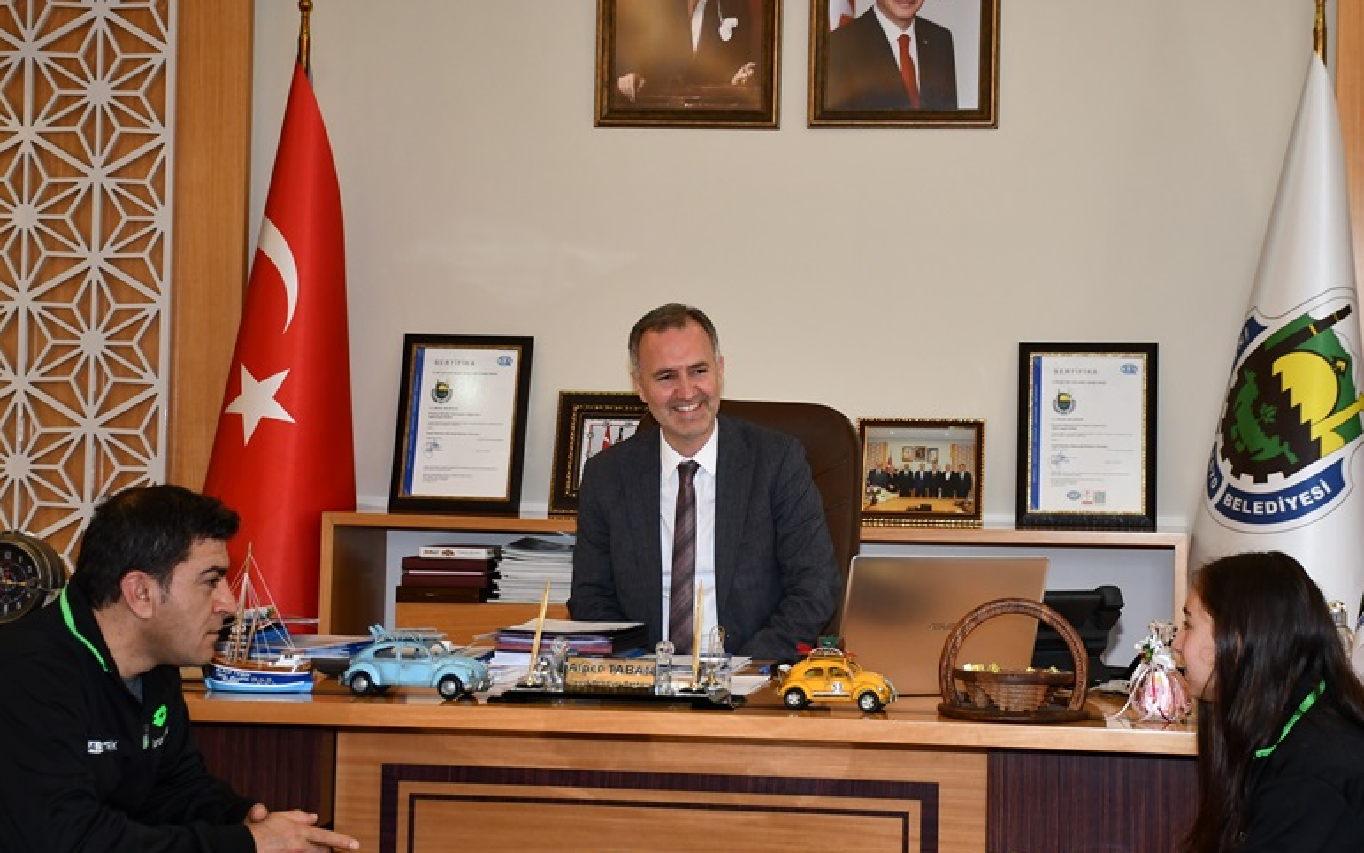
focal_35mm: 69
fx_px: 2565
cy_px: 401
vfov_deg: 18.9
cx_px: 801
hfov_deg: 29.7
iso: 720
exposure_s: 1/60
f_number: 4.2
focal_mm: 34
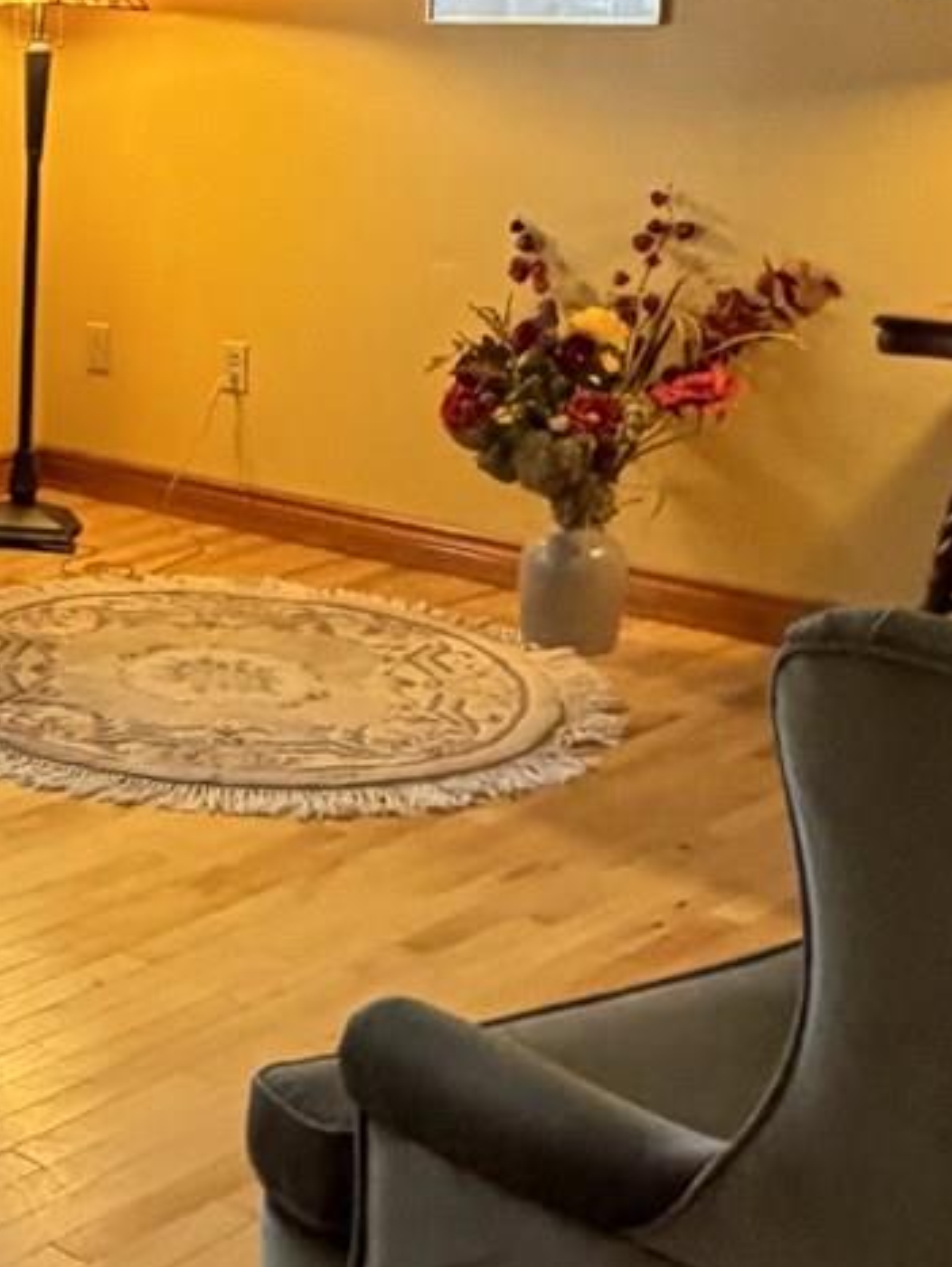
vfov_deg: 27.9
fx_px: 2527
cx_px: -412
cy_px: 372
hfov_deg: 19.1
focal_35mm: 69
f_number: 2.2
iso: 400
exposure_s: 1/60
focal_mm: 2.22
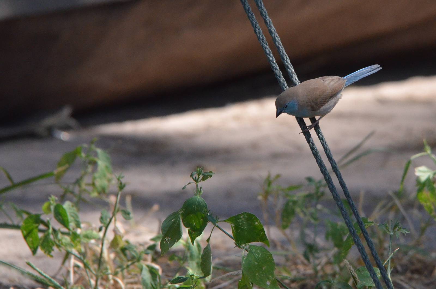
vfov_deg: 1.8
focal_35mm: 750
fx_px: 9065
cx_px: 218
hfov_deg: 2.8
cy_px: 144
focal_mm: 500
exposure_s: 1/1250
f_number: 9
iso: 2500
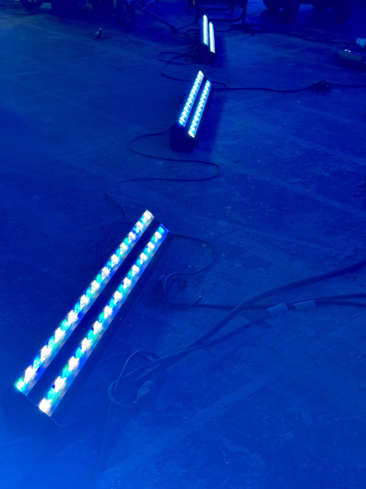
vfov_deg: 39.7
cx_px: 183
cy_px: 244
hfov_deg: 30.3
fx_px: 677
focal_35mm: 48
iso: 400
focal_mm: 6.86
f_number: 1.78
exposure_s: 1/33
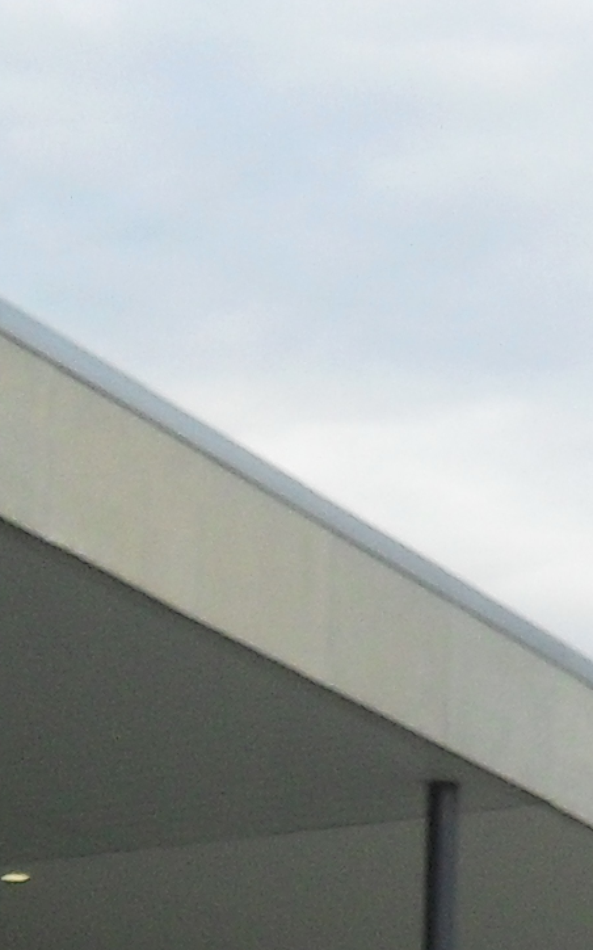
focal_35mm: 187
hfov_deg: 6.4
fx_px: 4839
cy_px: 905
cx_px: 1822
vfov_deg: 11.1
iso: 100
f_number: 3.2
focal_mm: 6.3
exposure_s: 1/250
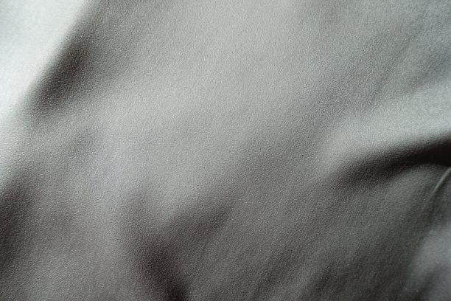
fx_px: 301
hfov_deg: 73.7
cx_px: 226
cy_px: 150
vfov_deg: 53.1
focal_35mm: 24
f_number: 4
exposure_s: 1/125
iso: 125
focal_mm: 8.8
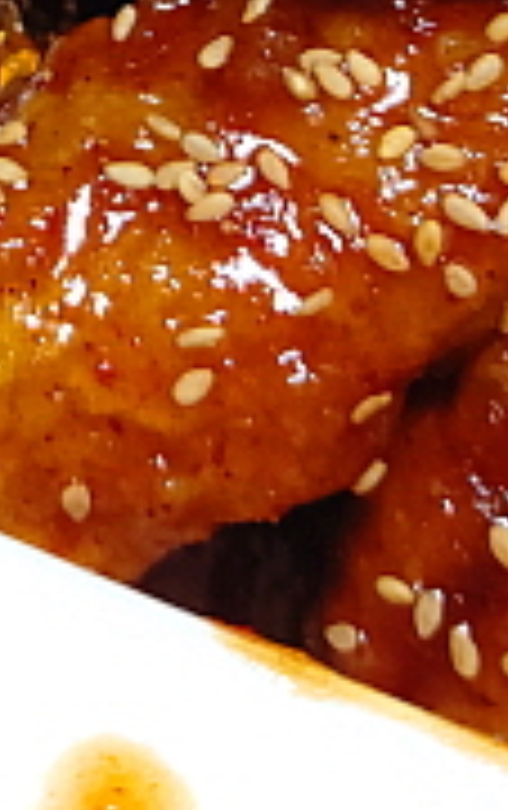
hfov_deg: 13.6
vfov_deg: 20.3
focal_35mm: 94
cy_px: -234
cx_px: -108
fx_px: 2076
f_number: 2
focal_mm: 4.58
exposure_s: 1/30
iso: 200
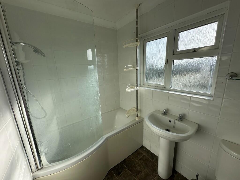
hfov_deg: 102.1
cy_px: 90
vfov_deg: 85.7
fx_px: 97
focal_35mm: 14
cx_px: 120
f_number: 2.2
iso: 40
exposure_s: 1/682
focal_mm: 2.22
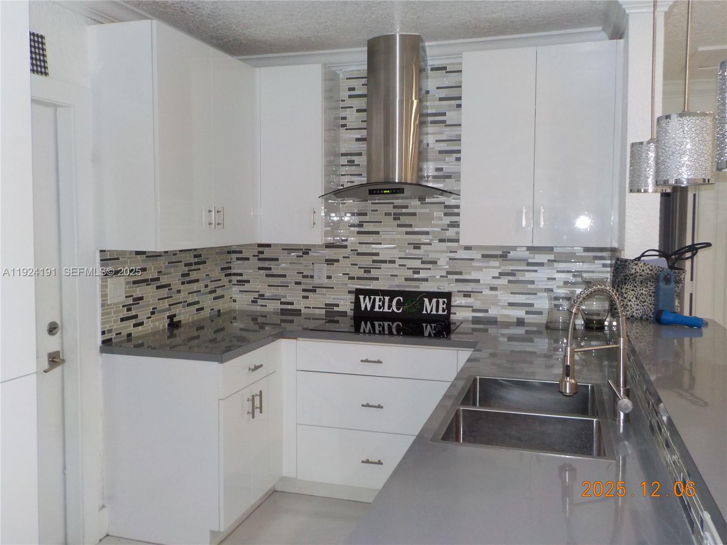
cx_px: 364
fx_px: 630
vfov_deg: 46.8
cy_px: 272
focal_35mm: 30
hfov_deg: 60.0
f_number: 3.3
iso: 200
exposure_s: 1/30
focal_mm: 4.1
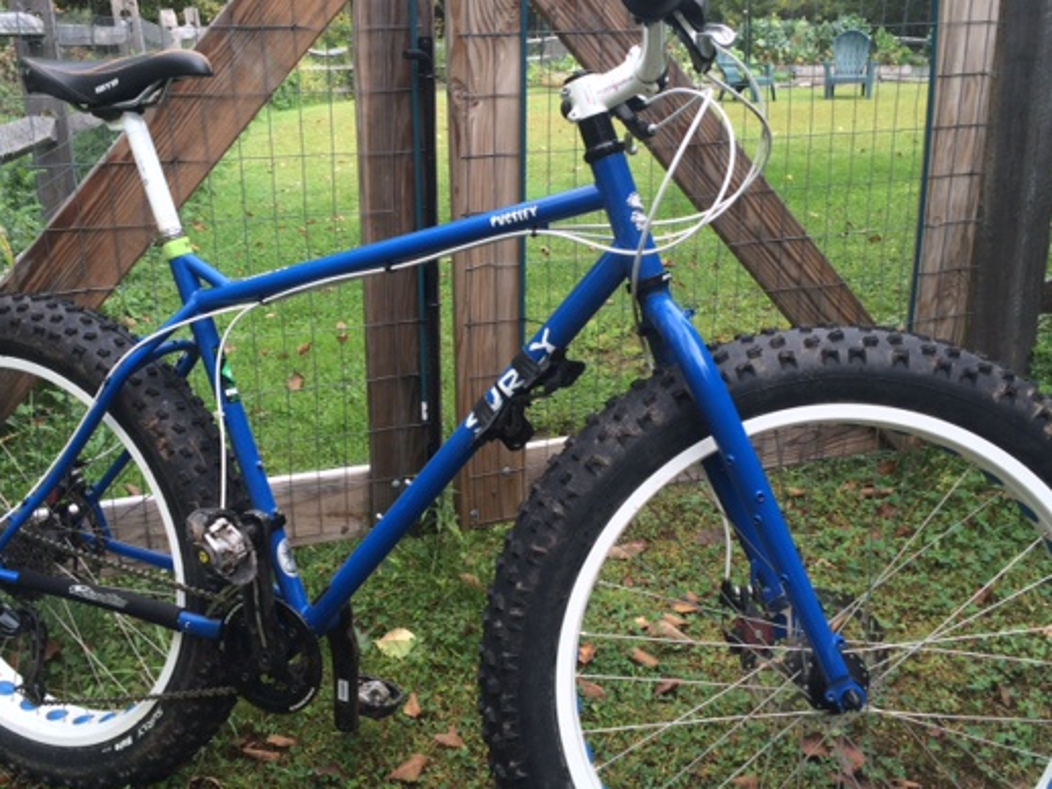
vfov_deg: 39.6
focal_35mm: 36
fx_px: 1094
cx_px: 491
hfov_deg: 51.3
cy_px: 371
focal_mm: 4.15
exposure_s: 1/291
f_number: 2.2
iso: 32
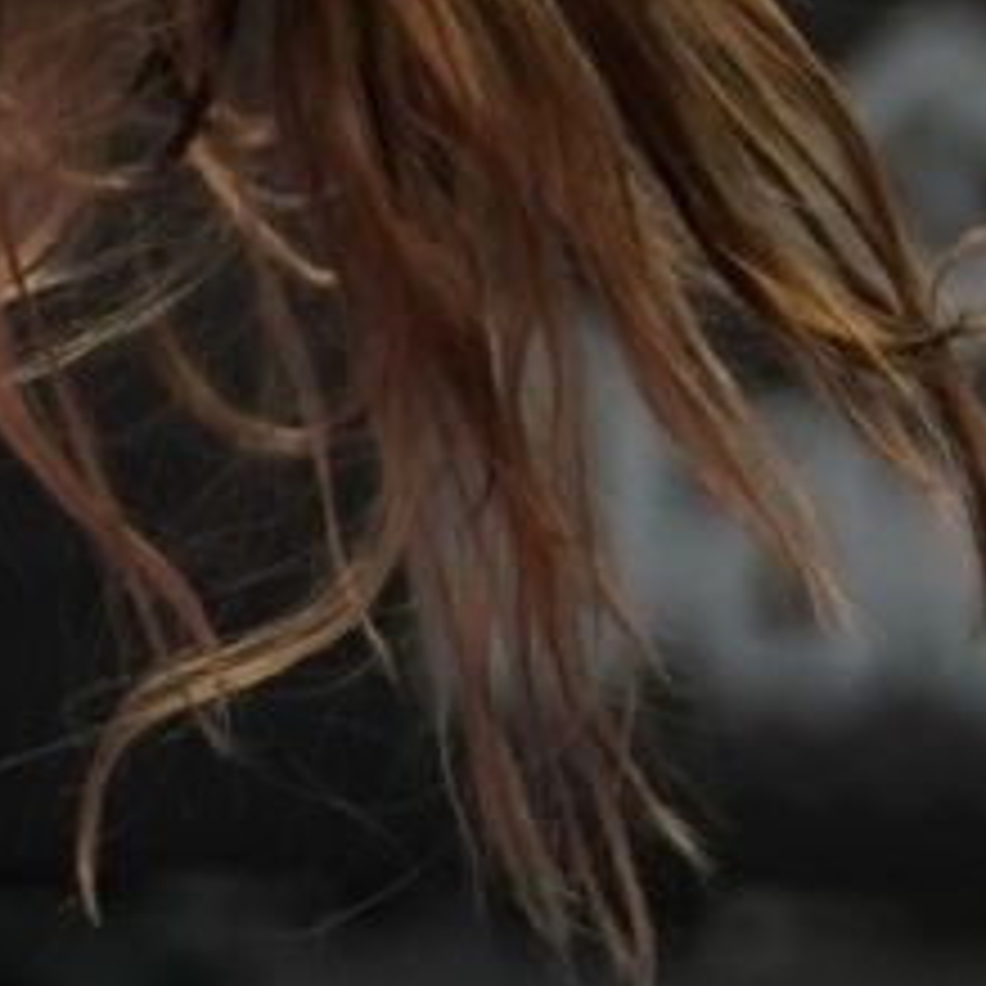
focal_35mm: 1685
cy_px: -1234
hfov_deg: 1.0
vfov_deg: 1.0
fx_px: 54301
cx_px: -680
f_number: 2.8
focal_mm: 161
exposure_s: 1/1000
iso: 1000
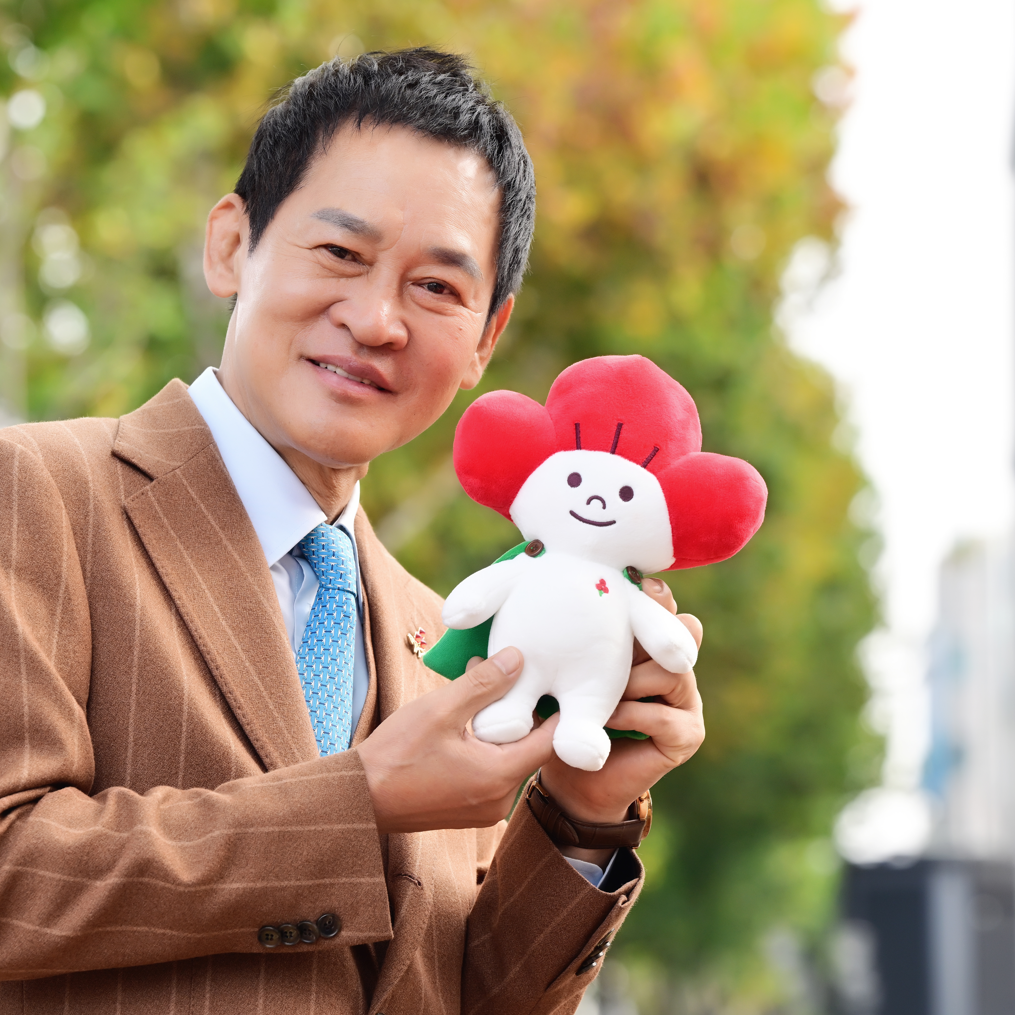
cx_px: 405
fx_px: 6137
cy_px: 508
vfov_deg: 9.5
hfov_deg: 9.5
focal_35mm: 185
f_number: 6.3
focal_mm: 145
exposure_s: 1/250
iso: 400
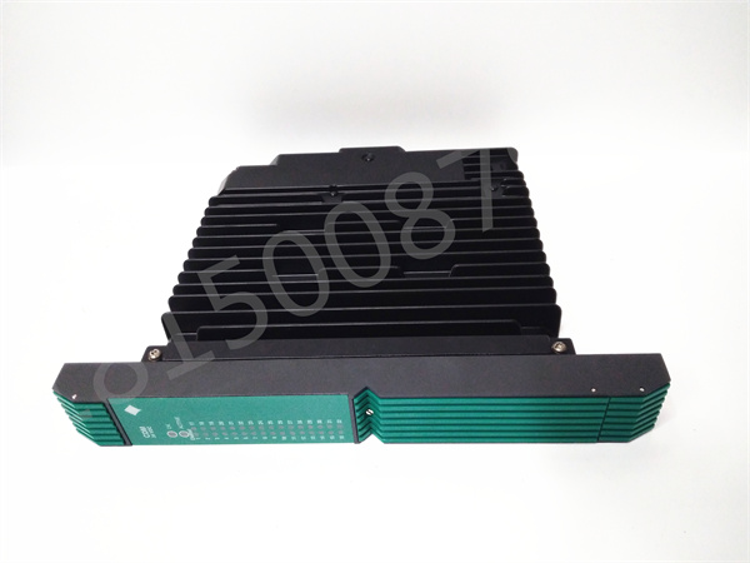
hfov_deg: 65.3
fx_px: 585
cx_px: 375
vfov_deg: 51.4
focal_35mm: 27
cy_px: 282
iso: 655
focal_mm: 3.79
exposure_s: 1/33
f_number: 2
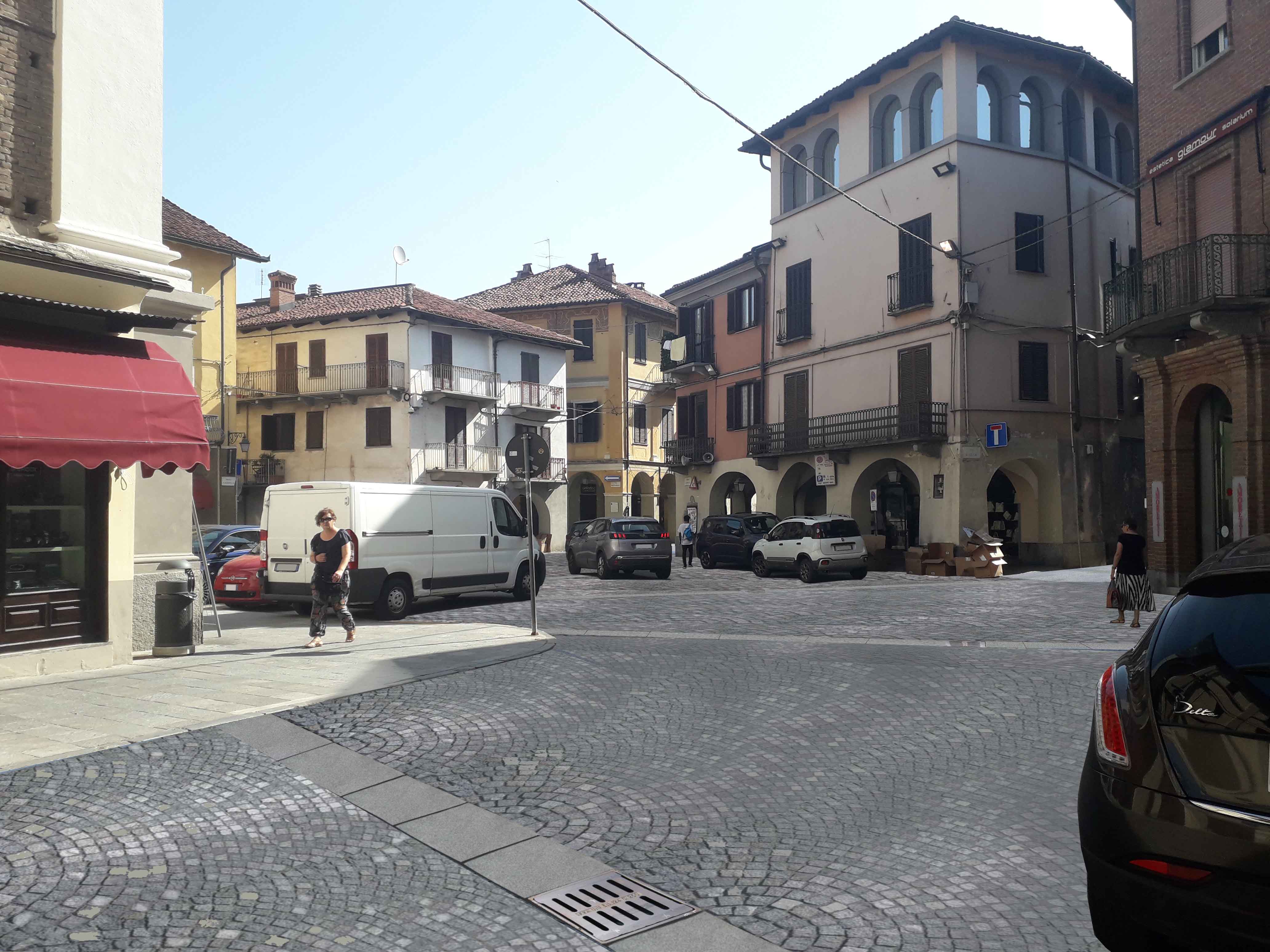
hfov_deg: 65.3
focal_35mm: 27
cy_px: 476
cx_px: 635
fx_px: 991
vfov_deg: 51.4
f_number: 1.9
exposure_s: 1/841
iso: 40
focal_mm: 3.6
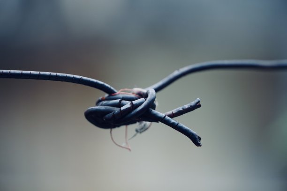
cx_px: 144
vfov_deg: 6.8
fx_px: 1614
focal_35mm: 202
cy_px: 96
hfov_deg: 10.2
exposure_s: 1/125
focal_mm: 135
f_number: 5.6
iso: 400
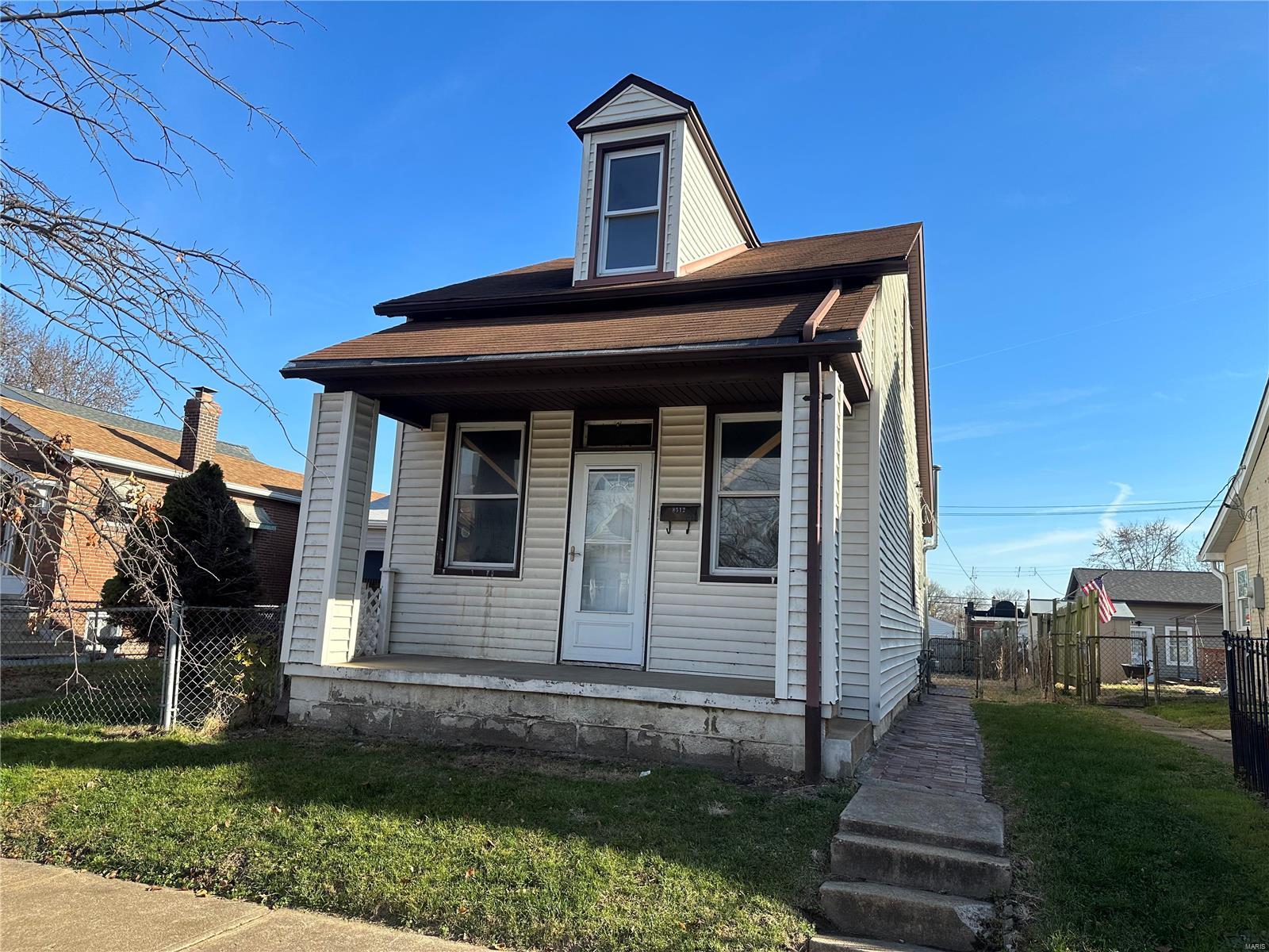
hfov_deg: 71.6
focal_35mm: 24
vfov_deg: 56.8
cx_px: 634
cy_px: 476
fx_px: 880
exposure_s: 1/2809
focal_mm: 6.86
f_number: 1.78
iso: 80
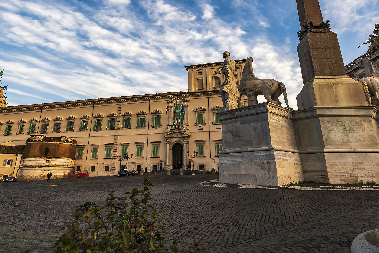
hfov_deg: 71.5
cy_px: 70
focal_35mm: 25
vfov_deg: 49.7
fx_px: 263
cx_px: 184
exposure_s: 1/160
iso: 100
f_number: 7.1
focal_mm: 17
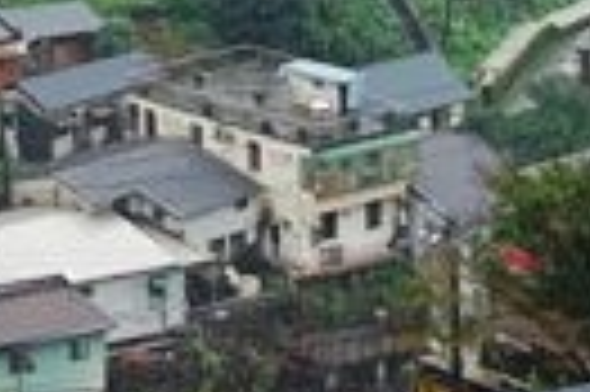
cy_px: -403
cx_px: -225
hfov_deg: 12.4
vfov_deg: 8.2
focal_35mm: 159
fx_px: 2603
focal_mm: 11.69
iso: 125
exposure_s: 1/80
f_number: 3.5
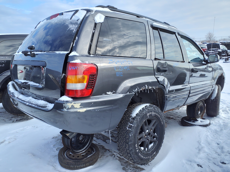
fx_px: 173
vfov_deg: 53.1
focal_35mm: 26
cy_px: 86
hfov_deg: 67.3
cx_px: 115
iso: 40
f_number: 1.9
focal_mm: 3.58
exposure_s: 1/308
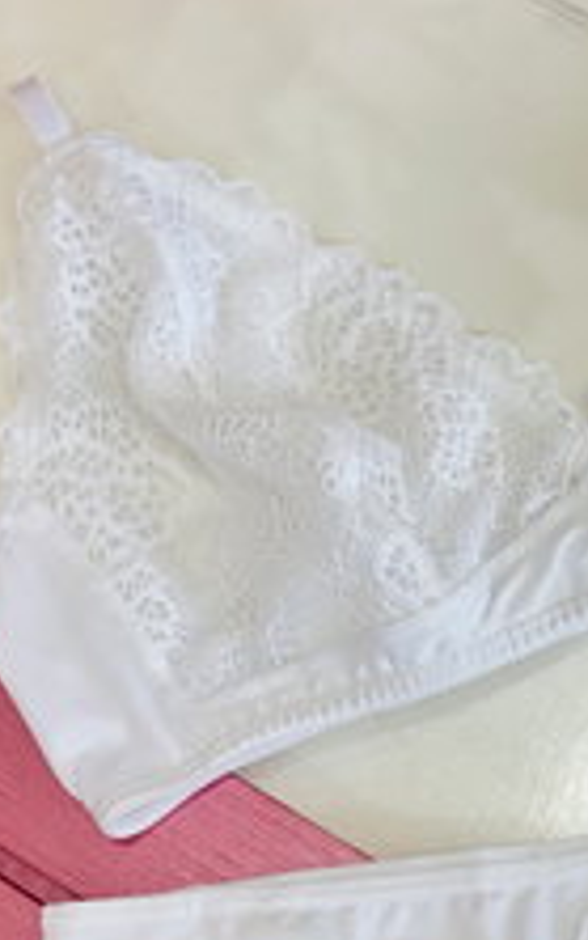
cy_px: 540
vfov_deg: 33.4
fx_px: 1562
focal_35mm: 61
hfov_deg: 20.6
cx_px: 592
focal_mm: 6.76
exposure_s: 1/100
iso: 64
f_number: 1.78
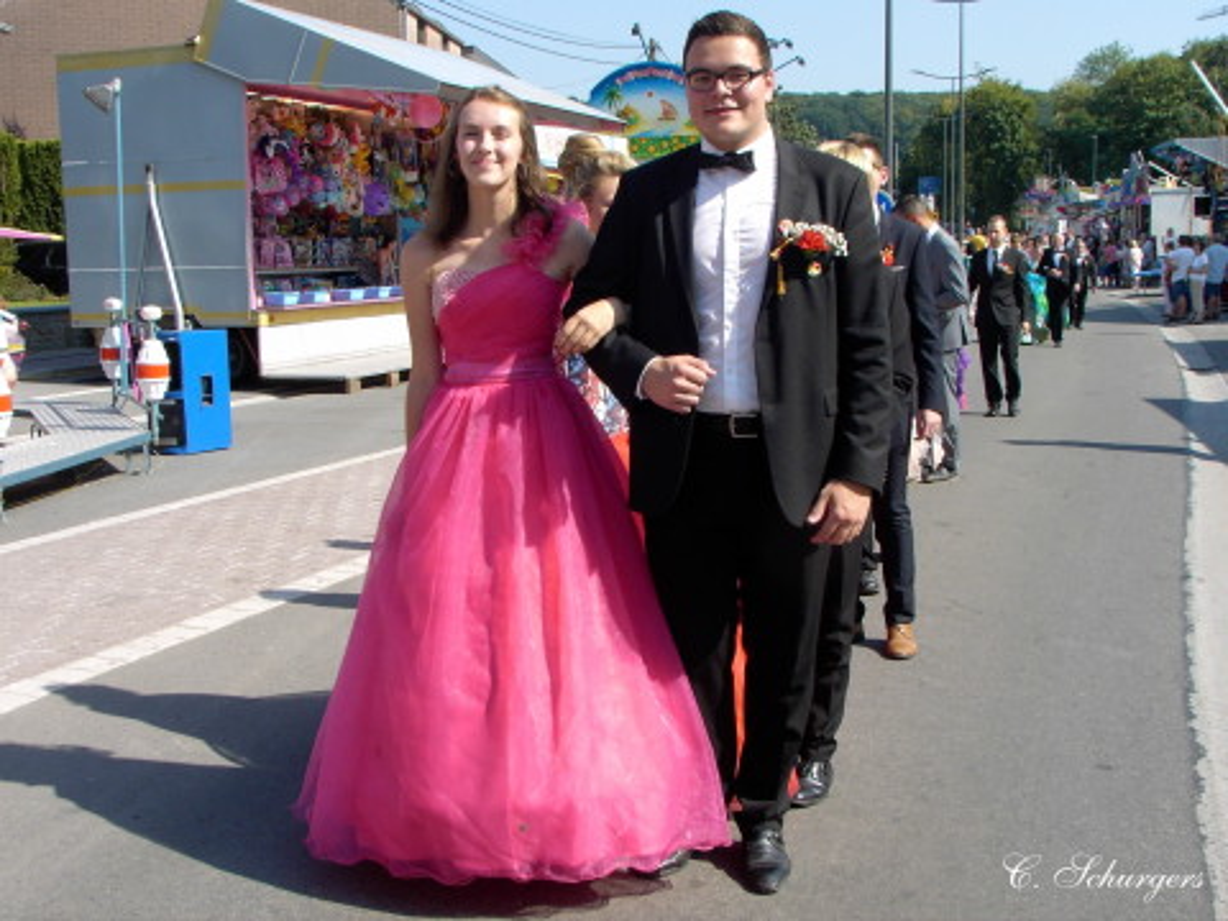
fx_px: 1632
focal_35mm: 46
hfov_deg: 41.2
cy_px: 460
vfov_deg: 31.5
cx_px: 614
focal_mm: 7.1
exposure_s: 1/210
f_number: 5
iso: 70
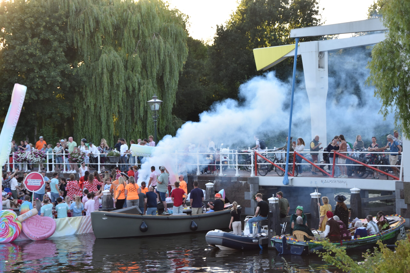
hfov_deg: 23.4
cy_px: 136
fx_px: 991
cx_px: 205
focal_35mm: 87
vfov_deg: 15.7
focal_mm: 58
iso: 400
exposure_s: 1/125
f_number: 5.6
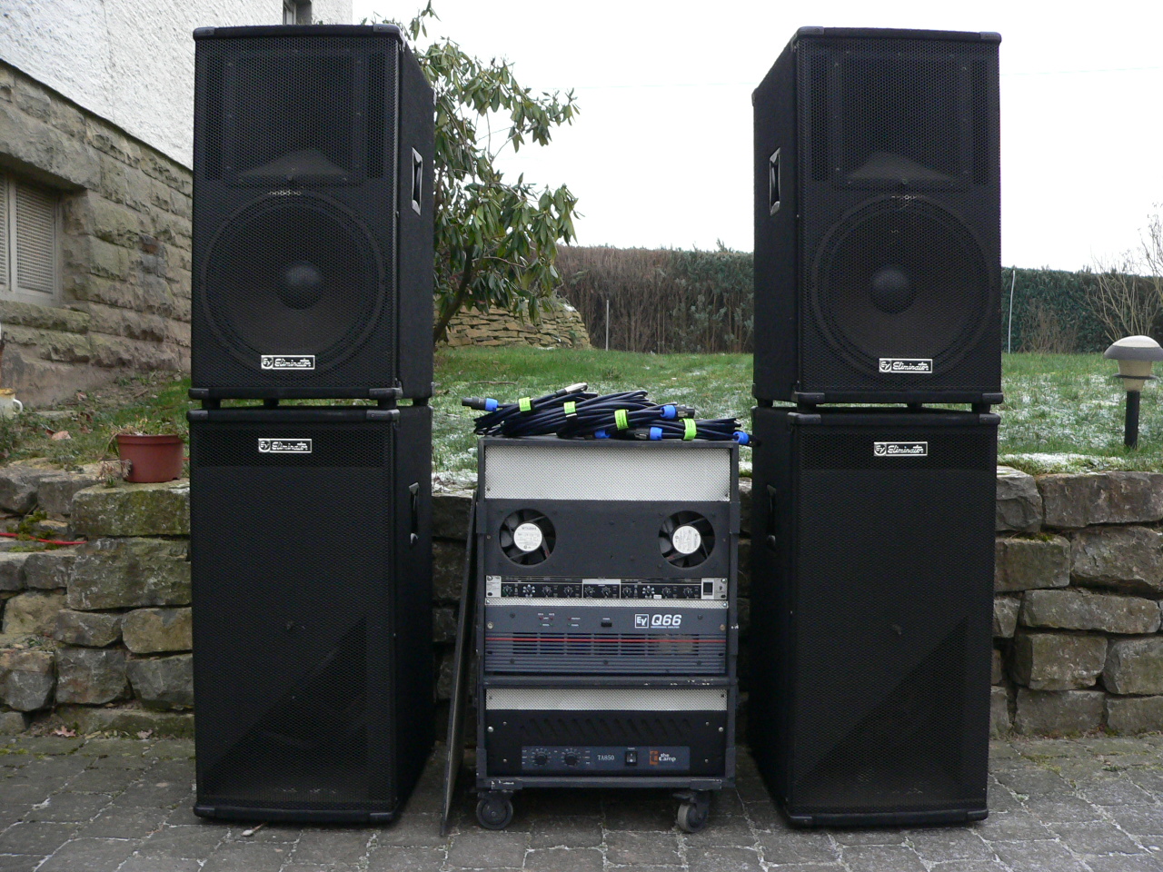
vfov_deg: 39.7
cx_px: 582
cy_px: 436
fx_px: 1209
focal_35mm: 36
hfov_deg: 51.4
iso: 200
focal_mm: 6
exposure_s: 1/25
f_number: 2.8
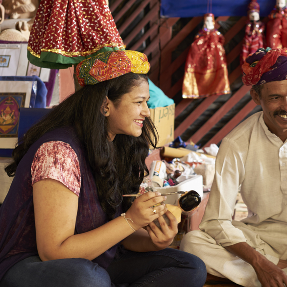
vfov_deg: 19.9
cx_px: 238
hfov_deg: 19.7
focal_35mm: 87
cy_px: 143
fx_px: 816
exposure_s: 1/40
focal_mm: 50
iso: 100
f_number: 3.2
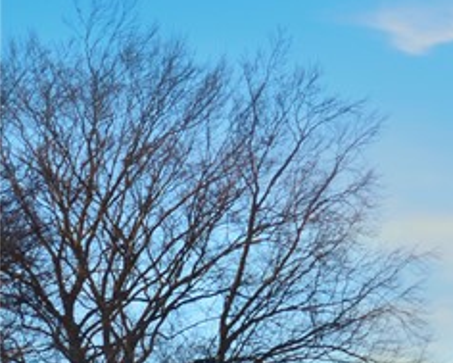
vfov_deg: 3.2
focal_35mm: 485
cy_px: 519
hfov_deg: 3.9
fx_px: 6507
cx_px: 1040
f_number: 5.6
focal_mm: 75
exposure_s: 1/400
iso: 320
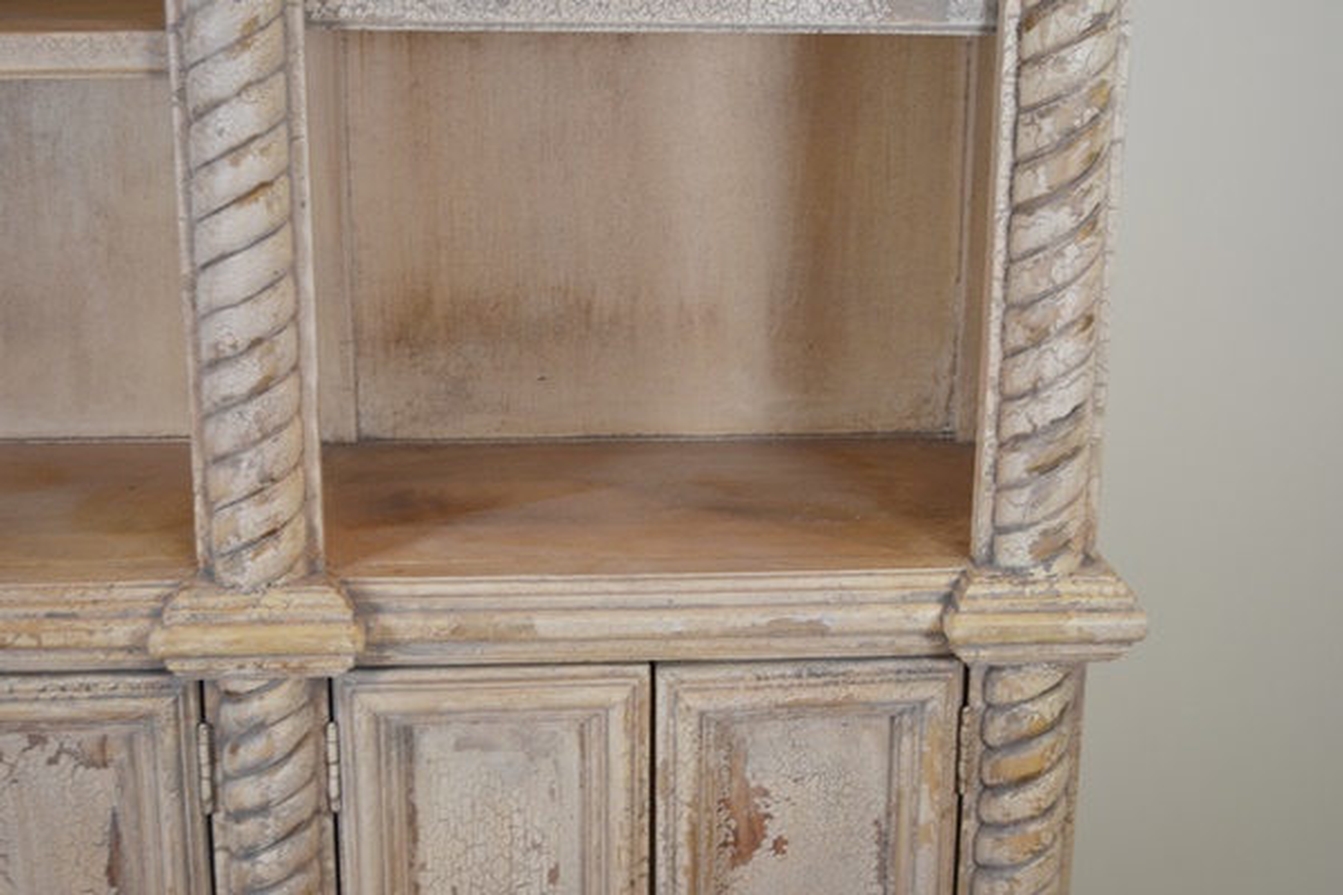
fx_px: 1791
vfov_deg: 28.1
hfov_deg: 41.1
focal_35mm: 48
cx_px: 672
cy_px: 448
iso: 640
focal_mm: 32
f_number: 4.8
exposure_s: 1/60
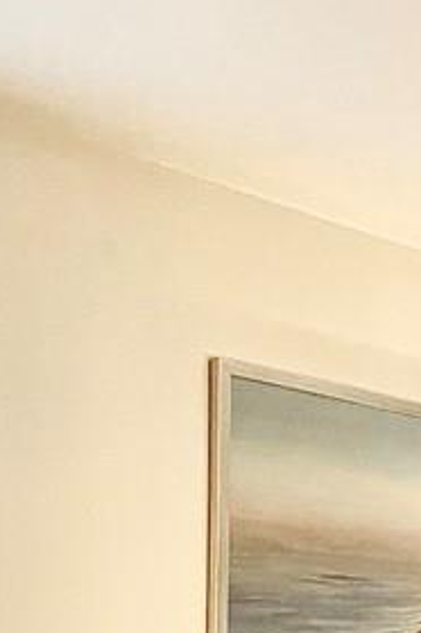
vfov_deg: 19.3
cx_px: 896
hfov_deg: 12.0
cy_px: 791
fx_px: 1741
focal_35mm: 99
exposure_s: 1/60
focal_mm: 5.1
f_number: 1.6
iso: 400
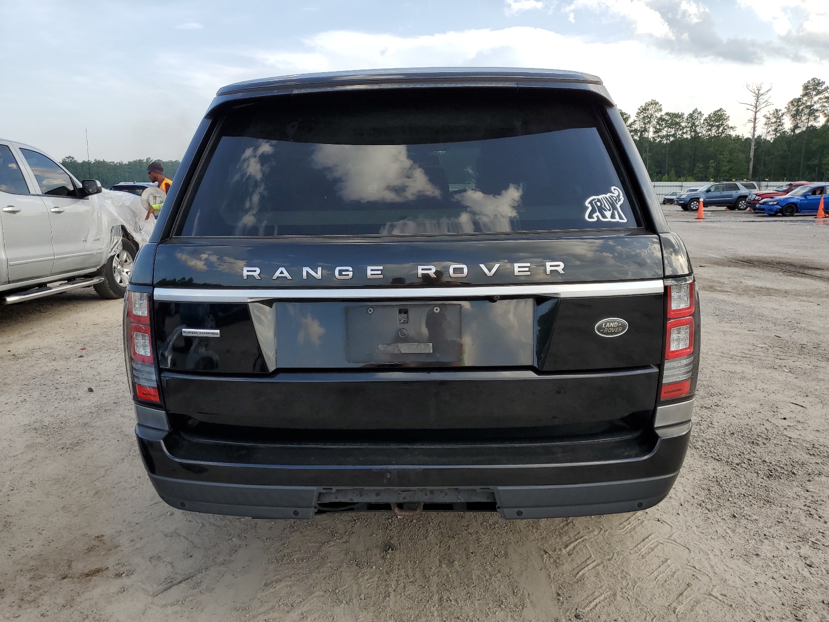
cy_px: 311
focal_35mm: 26
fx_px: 623
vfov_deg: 53.1
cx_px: 414
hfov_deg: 67.3
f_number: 1.5
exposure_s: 1/1000
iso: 50
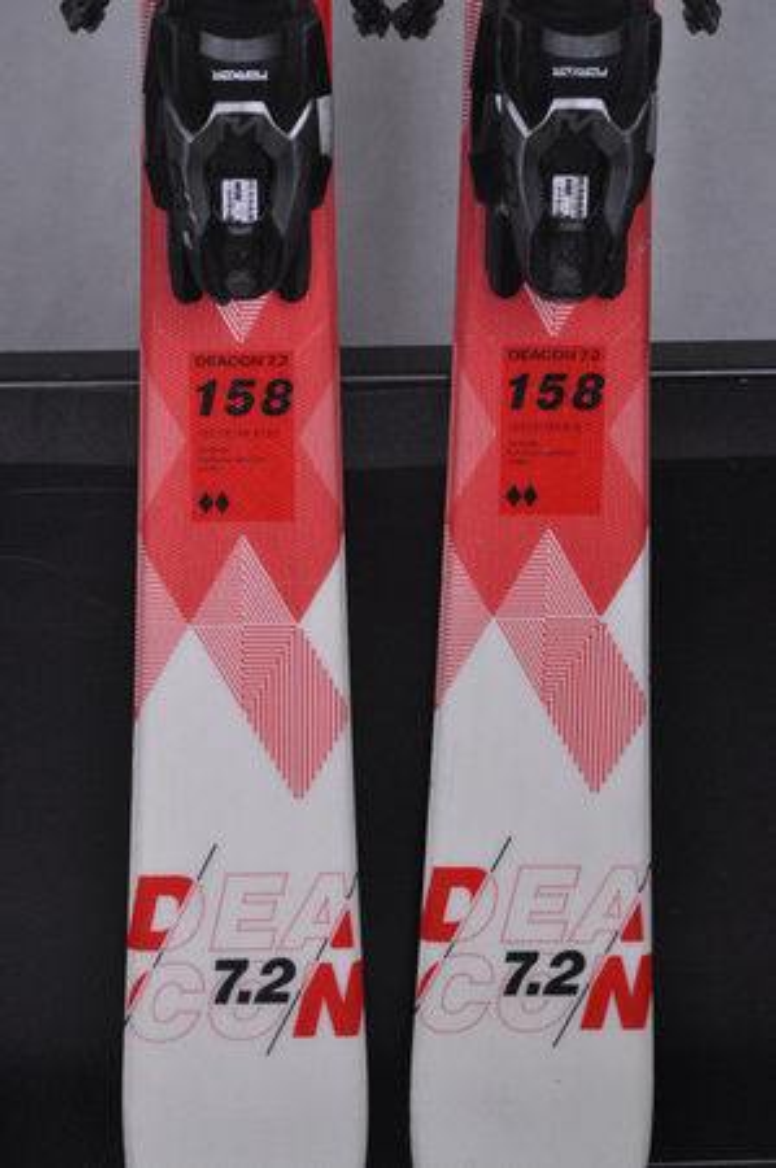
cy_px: 584
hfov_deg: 10.7
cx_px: 388
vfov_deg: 16.1
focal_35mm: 128
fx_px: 4132
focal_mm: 85
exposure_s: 1/125
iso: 3200
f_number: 9.5
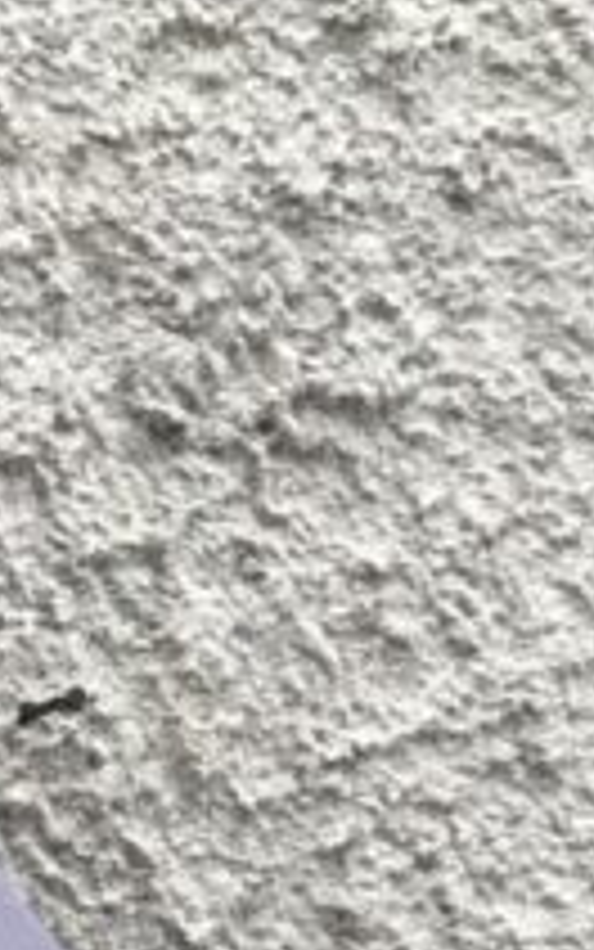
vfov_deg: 5.4
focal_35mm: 390
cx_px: -824
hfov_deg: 3.3
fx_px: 10095
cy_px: 745
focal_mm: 6.6
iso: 25
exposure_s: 1/60
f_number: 2.8
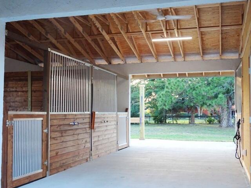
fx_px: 319
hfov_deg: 42.9
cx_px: 126
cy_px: 94
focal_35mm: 44
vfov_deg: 32.9
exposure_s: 1/50
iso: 250
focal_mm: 7.58
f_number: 4.5
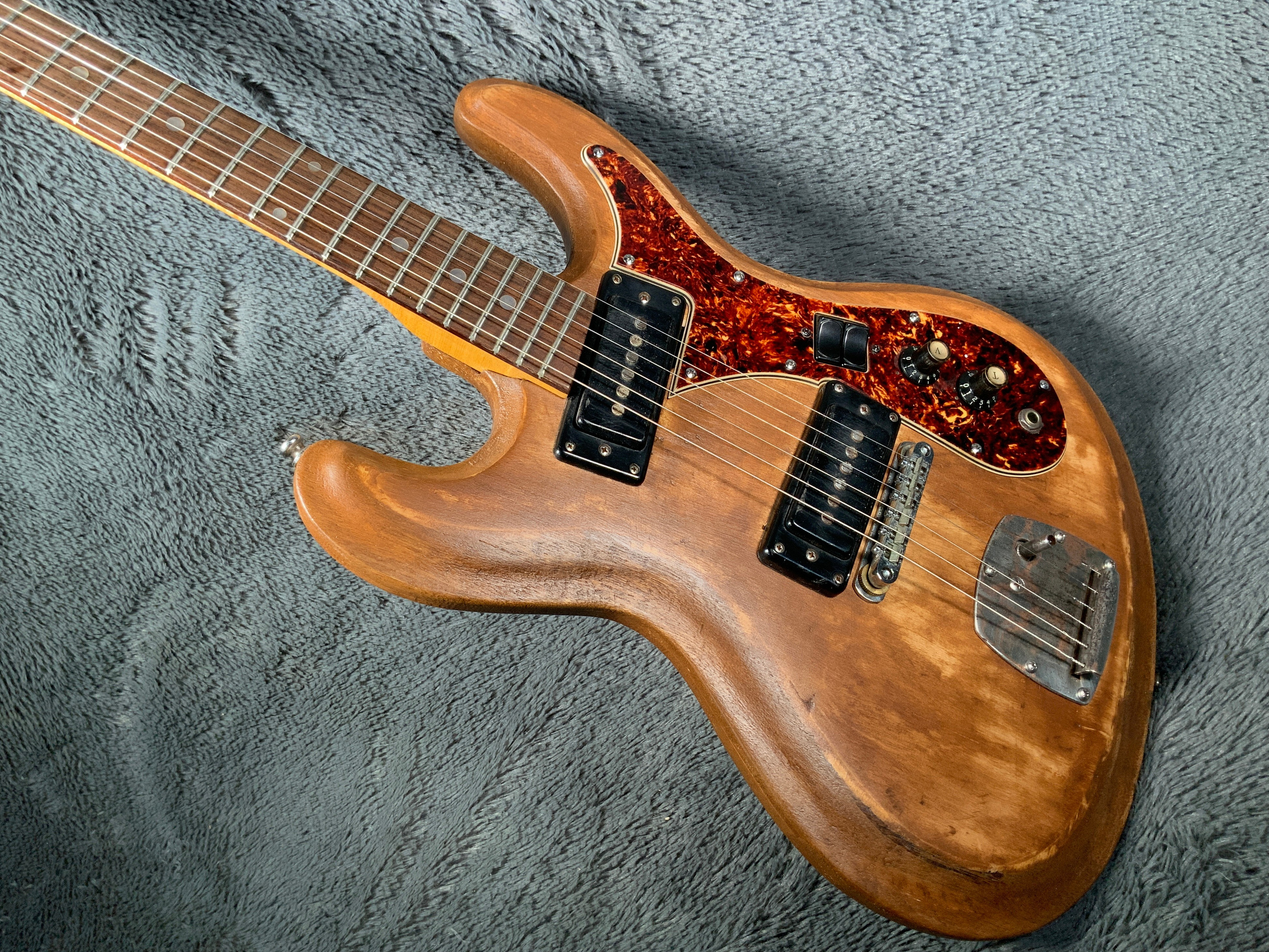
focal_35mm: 30
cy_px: 488
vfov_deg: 46.8
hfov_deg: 60.0
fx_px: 1100
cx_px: 620
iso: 64
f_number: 1.8
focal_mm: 3
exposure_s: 1/104
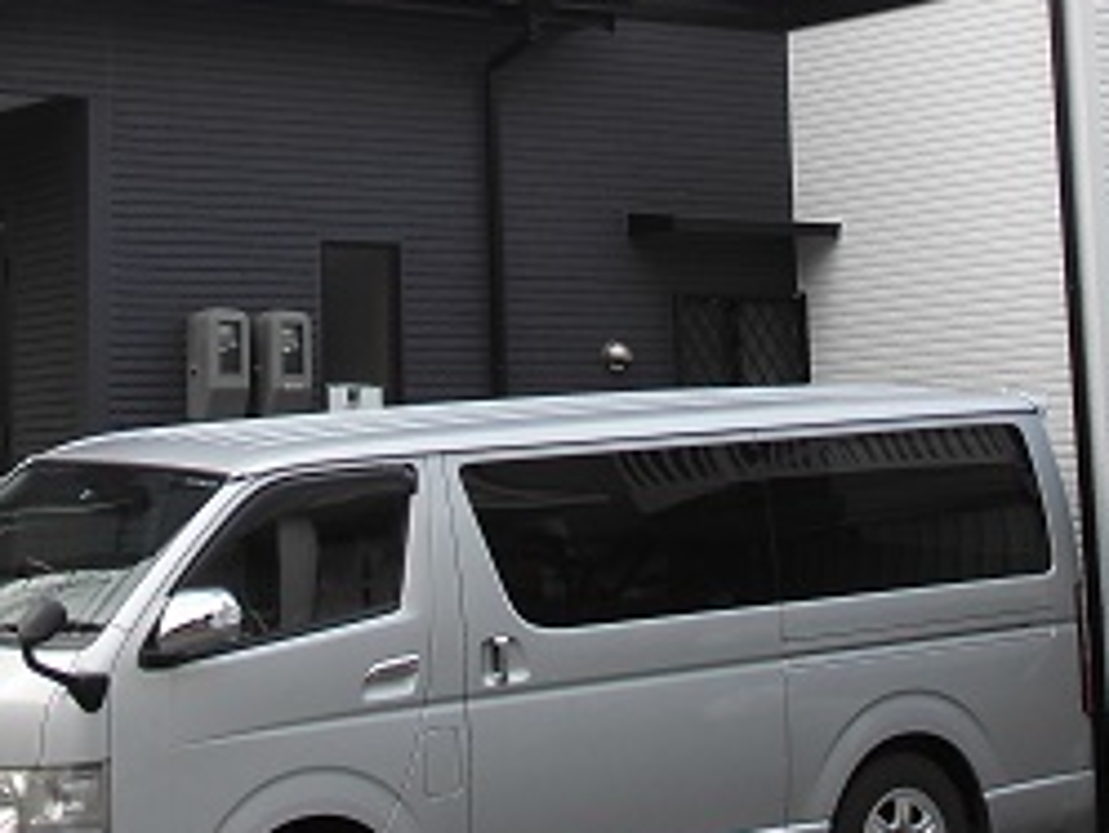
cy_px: -129
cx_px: 543
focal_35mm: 89
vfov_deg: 16.0
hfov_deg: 22.0
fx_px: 2853
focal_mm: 6.61
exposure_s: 1/125
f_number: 3.6
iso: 64
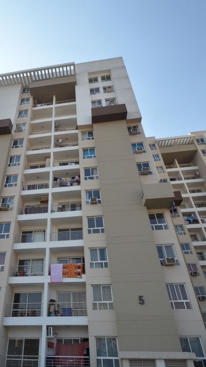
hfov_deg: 51.8
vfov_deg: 83.1
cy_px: 214
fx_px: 204
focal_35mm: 21
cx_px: 57
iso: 800
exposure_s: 1/500
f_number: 11
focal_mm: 10
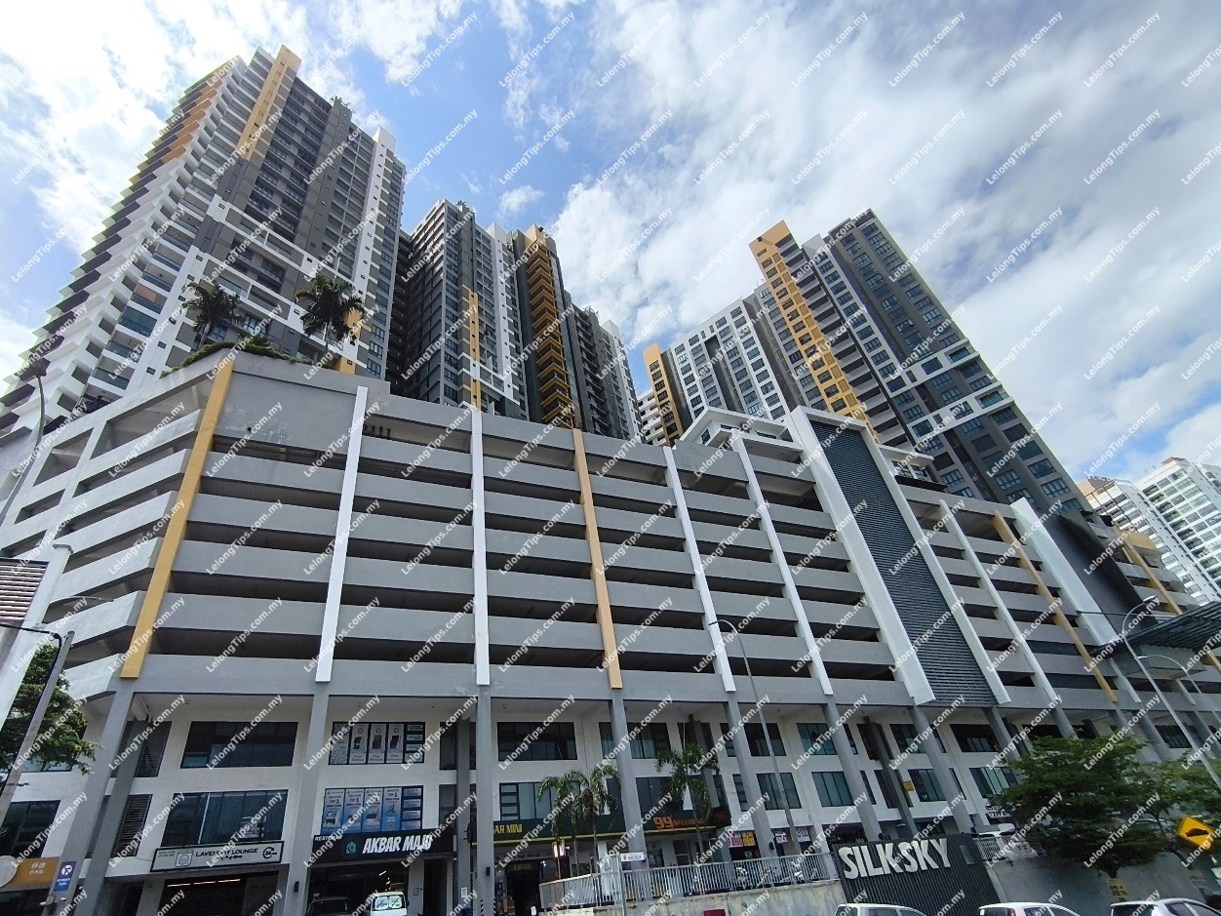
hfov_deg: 98.2
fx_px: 529
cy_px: 458
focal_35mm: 15
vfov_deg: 81.7
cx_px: 610
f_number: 2.2
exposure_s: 1/4902
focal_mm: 1.65
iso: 50
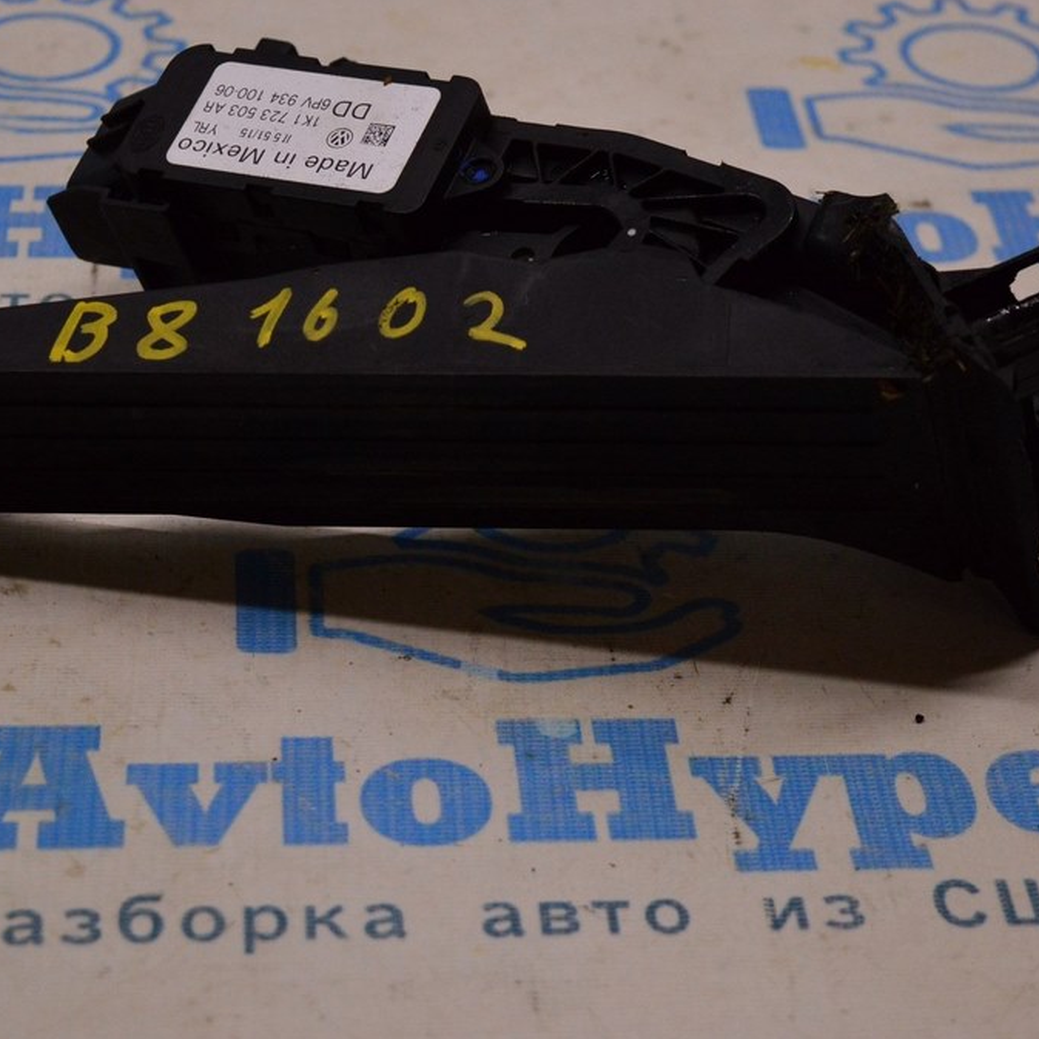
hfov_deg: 19.5
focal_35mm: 89
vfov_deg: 19.5
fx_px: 3022
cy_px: 520
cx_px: 503
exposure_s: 1/400
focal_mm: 46
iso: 1600
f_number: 5
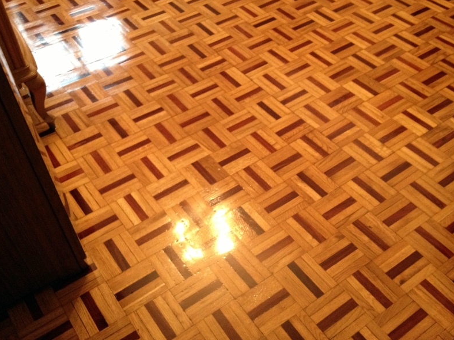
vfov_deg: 35.9
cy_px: 160
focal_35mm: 40
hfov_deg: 46.8
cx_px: 234
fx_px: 525
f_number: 2.4
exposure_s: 1/20
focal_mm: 4.28
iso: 320
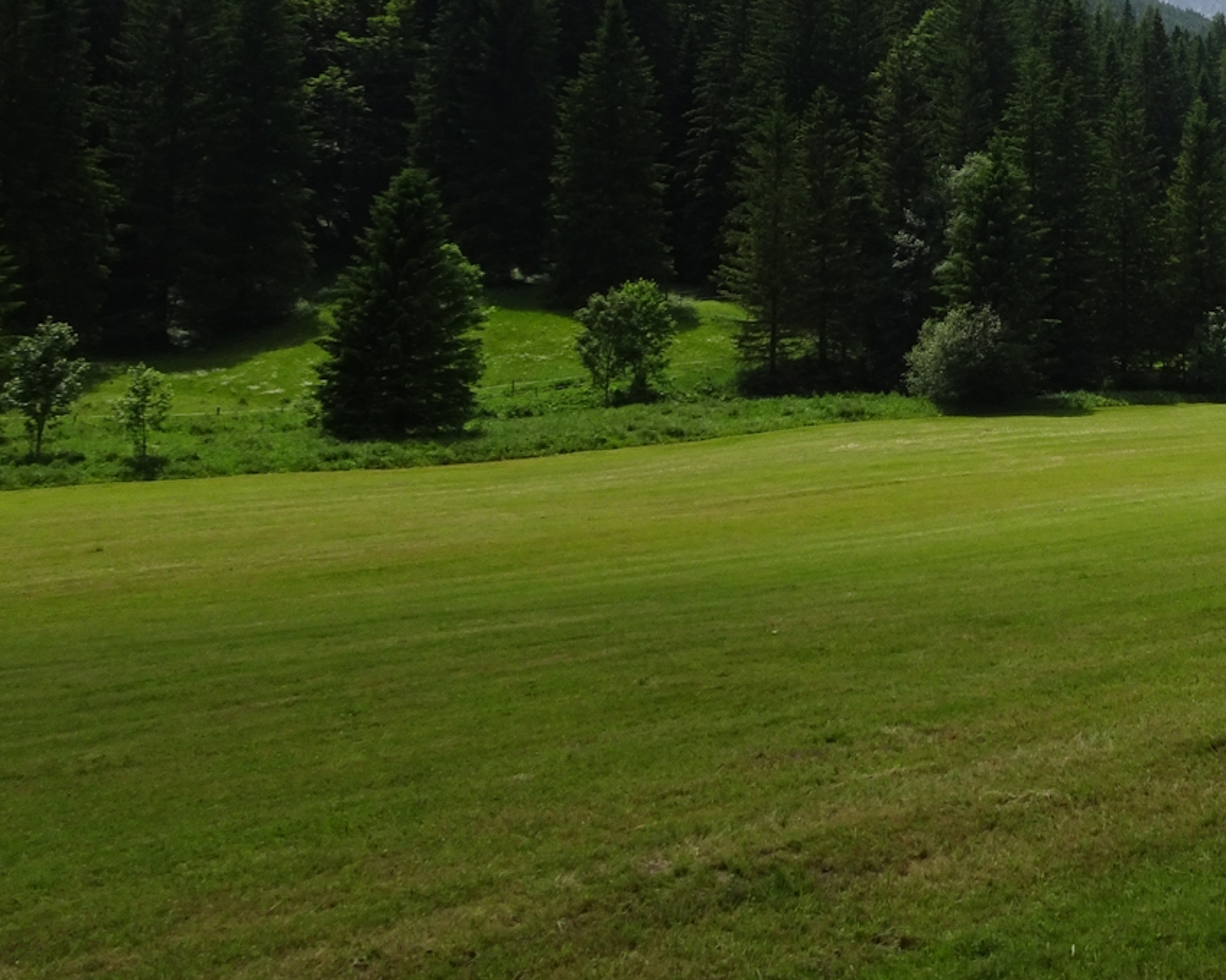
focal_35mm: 53
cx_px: 1245
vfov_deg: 27.1
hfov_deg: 32.4
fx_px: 1923
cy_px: 14
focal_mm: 4.1
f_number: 3.5
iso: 80
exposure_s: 1/1250
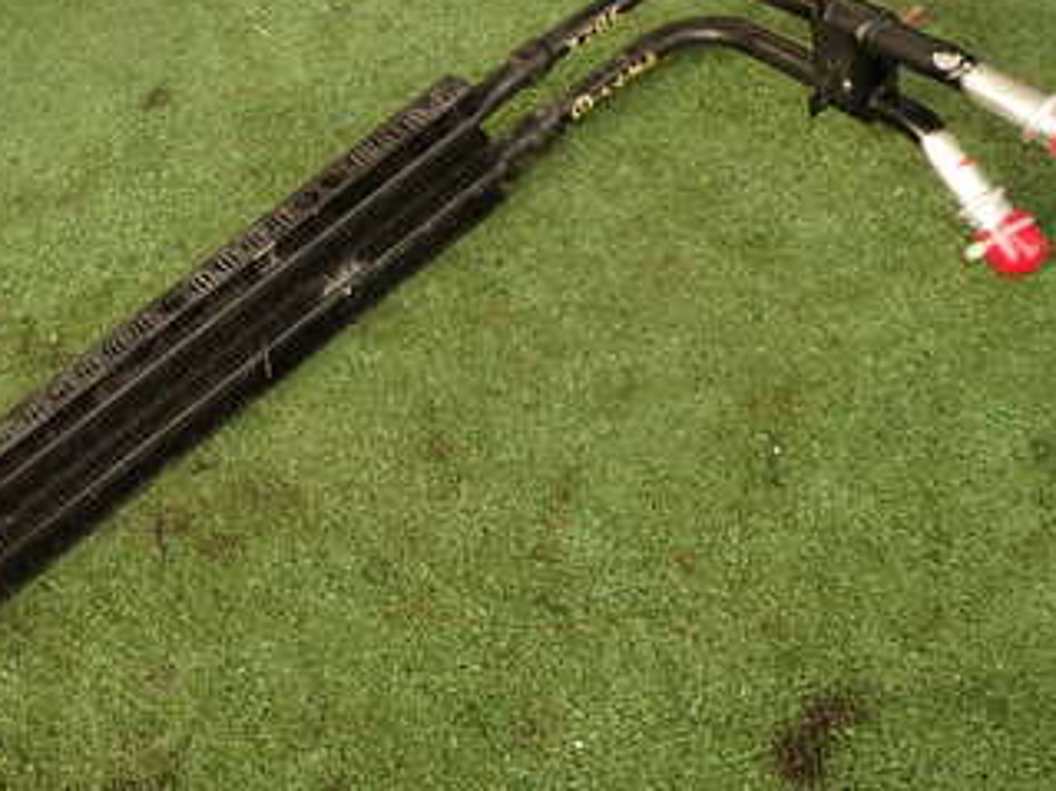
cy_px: 487
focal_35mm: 47
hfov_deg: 38.8
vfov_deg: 30.7
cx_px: 205
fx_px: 1433
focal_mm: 4.5
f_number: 2.8
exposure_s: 1/200
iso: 100
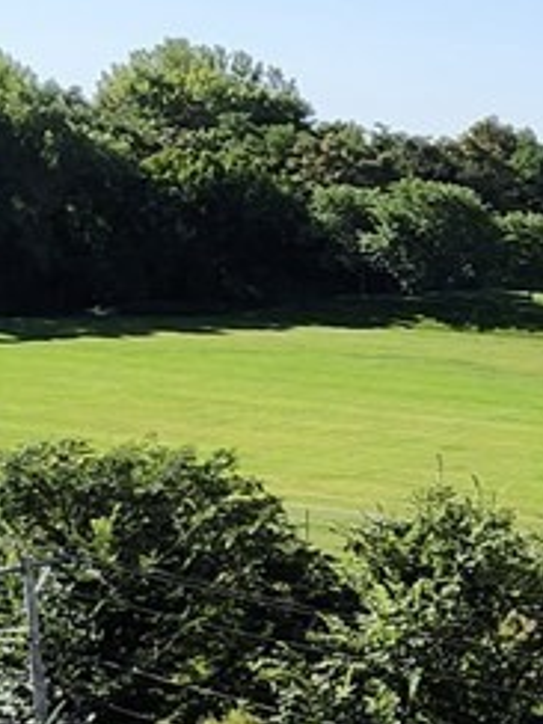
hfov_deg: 15.1
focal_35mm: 82
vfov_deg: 23.6
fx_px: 1715
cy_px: 543
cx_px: 1041
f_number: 2.2
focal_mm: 1.74
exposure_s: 1/1542
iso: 40
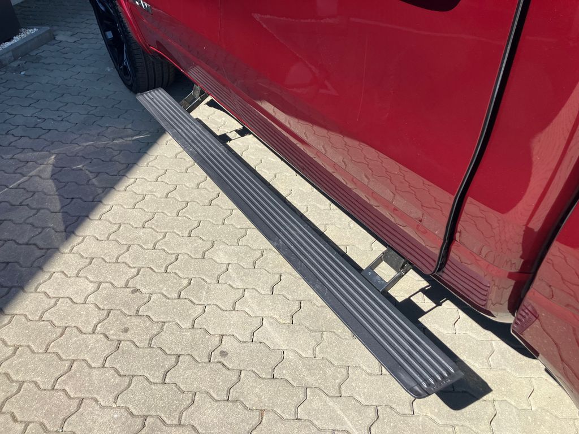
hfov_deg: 63.4
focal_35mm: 28
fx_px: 468
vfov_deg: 49.7
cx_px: 290
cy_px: 217
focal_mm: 3.99
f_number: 1.8
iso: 32
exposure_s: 1/934
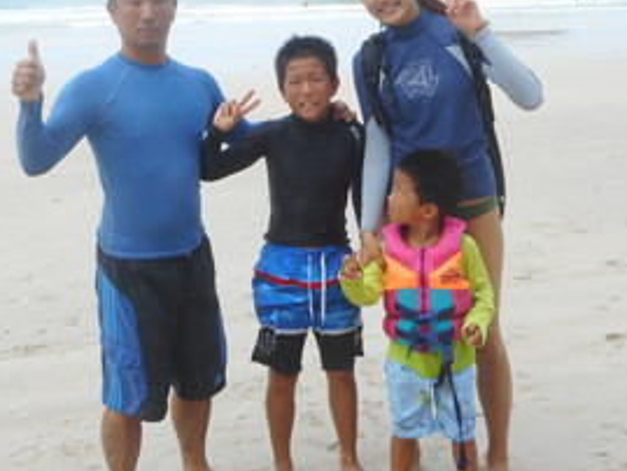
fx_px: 1051
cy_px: 135
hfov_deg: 33.2
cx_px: 308
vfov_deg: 25.0
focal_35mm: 58
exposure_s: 1/250
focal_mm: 6.9
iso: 80
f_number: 4.5
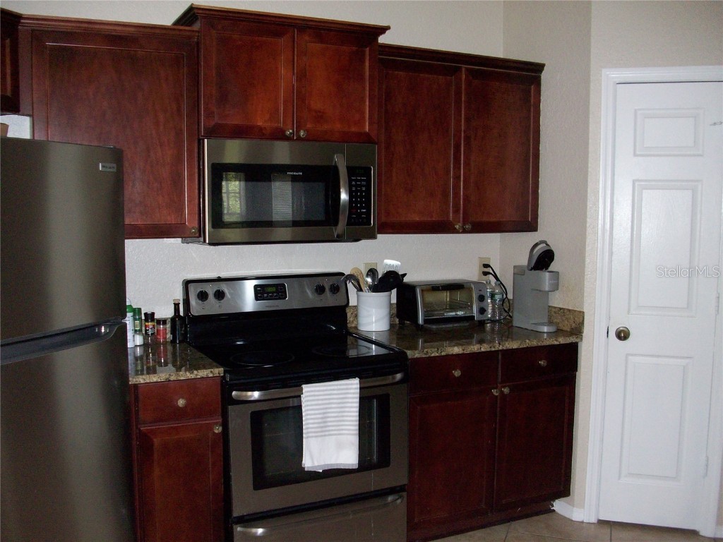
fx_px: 710
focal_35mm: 34
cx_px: 362
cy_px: 271
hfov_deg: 54.0
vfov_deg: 41.8
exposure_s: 1/60
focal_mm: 5.7
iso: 160
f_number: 2.8
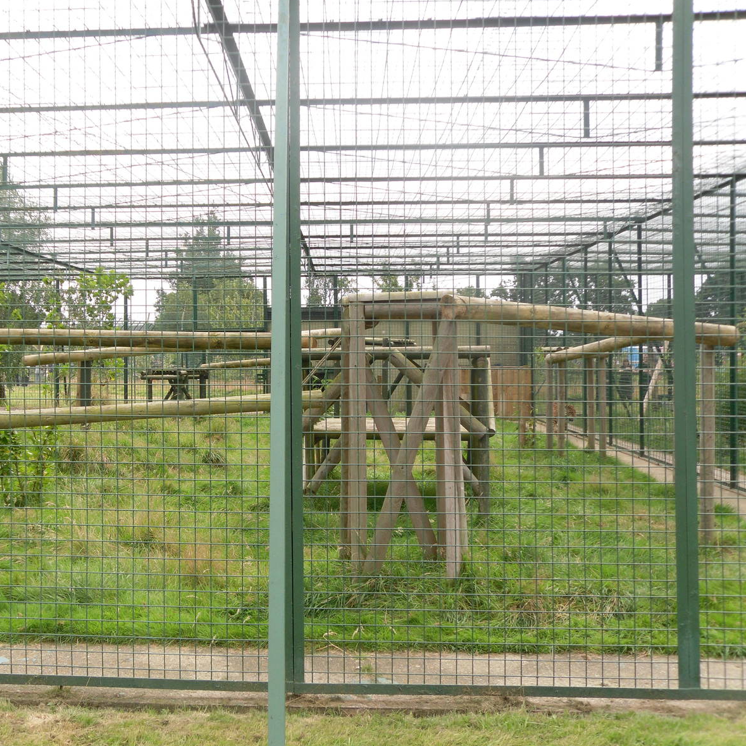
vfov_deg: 40.0
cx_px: 270
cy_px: 375
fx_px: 1024
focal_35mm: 42
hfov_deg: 39.7
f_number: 3.5
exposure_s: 1/234
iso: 80
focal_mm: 6.3
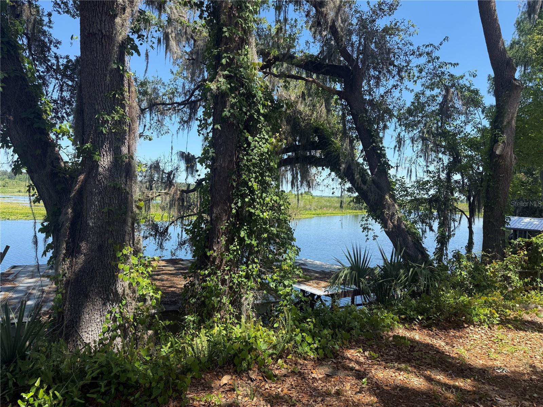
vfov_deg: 56.8
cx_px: 272
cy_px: 204
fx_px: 376
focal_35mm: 24
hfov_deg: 71.6
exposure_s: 1/1901
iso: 80
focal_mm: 6.76
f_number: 1.78
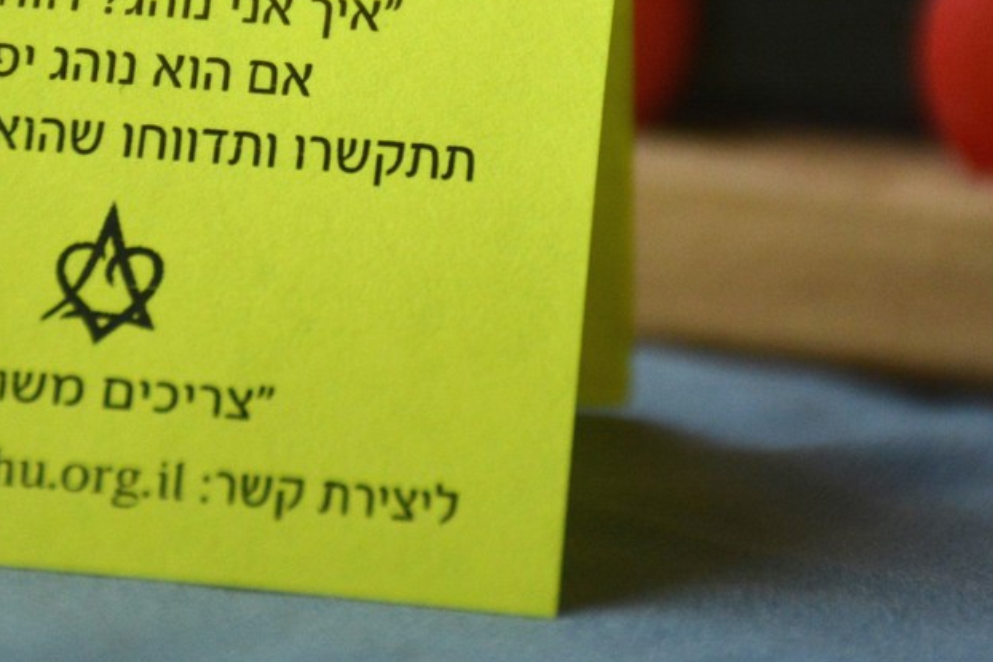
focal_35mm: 432
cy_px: -4
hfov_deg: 4.8
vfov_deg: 3.2
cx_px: 445
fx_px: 11918
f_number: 5.6
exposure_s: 1/1600
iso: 1000
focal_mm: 140
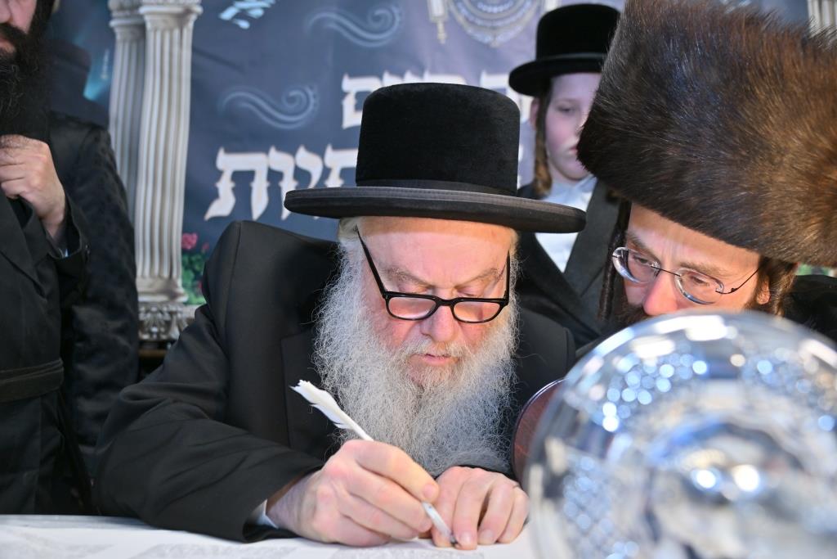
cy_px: 280
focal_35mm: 35
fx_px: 814
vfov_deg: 37.9
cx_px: 418
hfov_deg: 54.4
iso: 320
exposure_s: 1/200
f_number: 4
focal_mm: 35
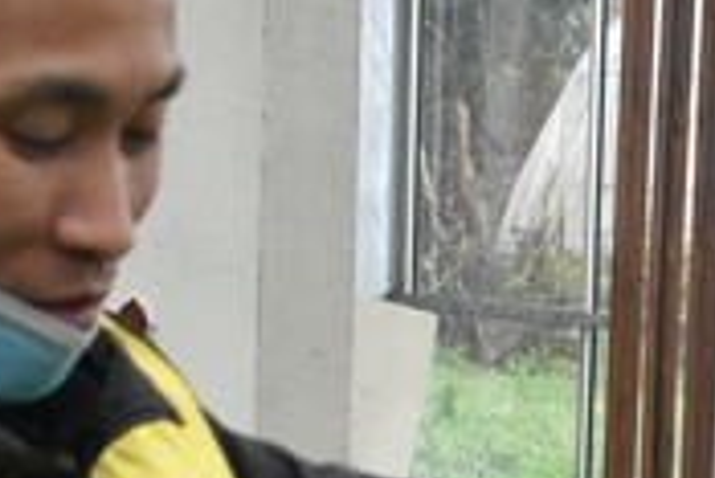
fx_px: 3575
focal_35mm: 180
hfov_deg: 11.0
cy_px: 925
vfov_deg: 7.4
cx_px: 1062
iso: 2200
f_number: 3.8
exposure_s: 1/500
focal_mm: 21
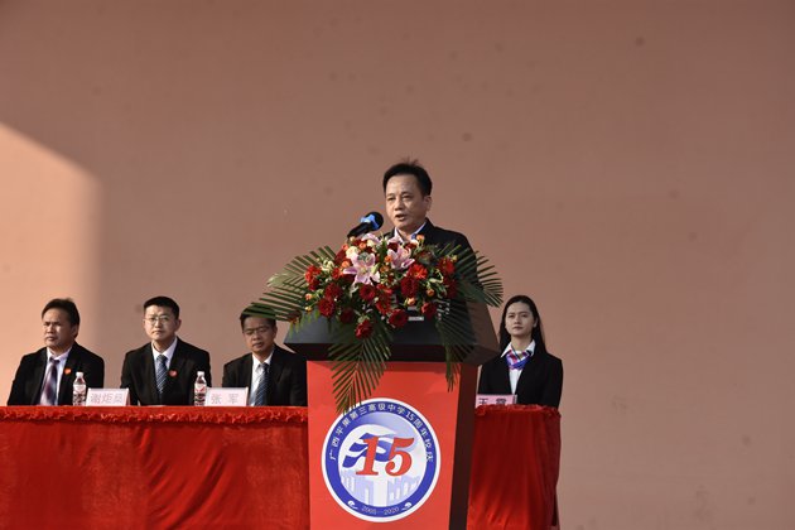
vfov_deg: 11.4
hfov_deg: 17.1
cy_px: 265
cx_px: 398
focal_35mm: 120
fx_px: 2650
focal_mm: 80
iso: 640
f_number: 10
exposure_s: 1/400
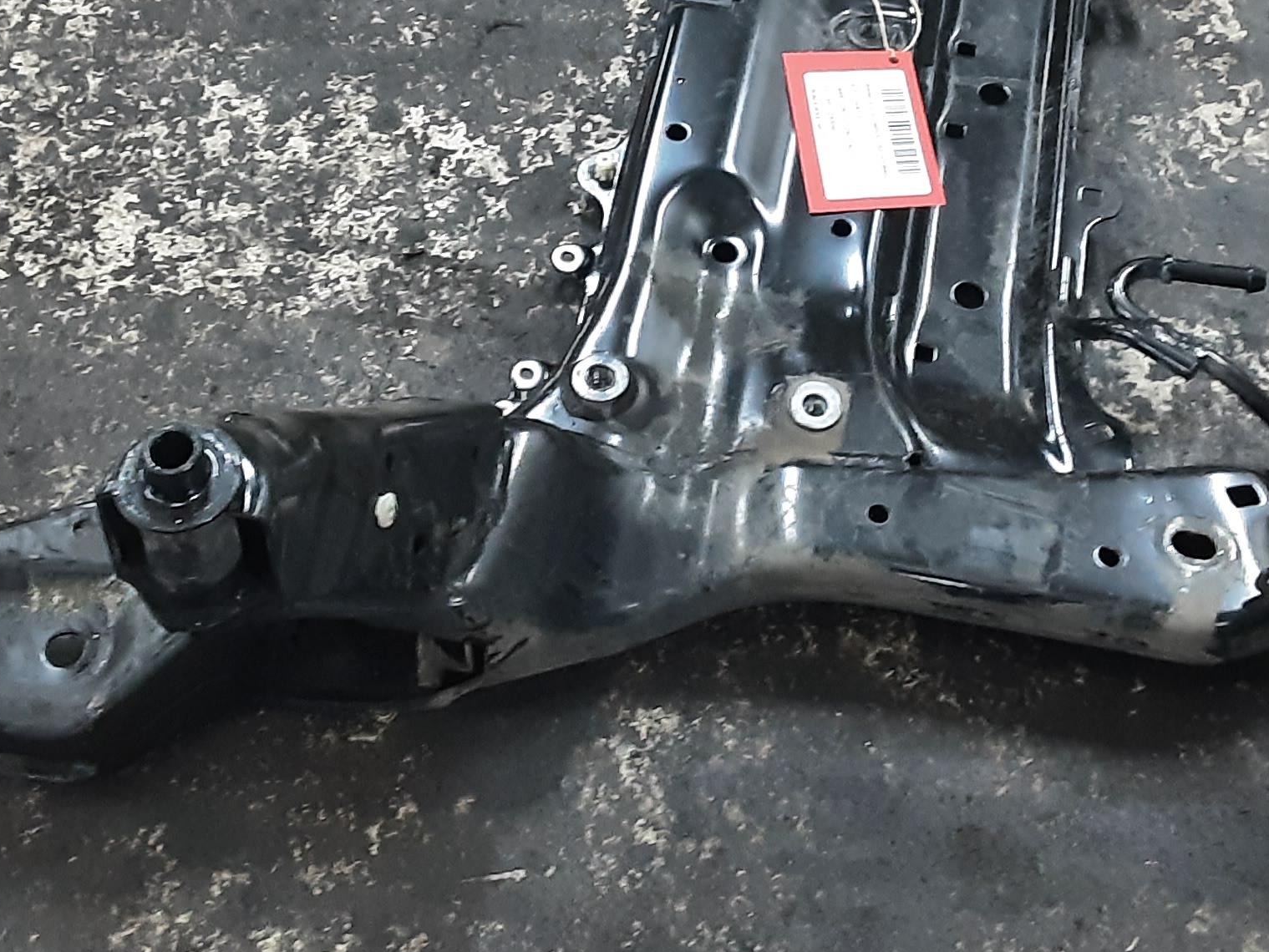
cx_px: 642
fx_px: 2127
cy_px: 125
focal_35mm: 58
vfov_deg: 24.6
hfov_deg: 33.2
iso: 320
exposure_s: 1/25
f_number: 1.9
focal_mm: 2.91
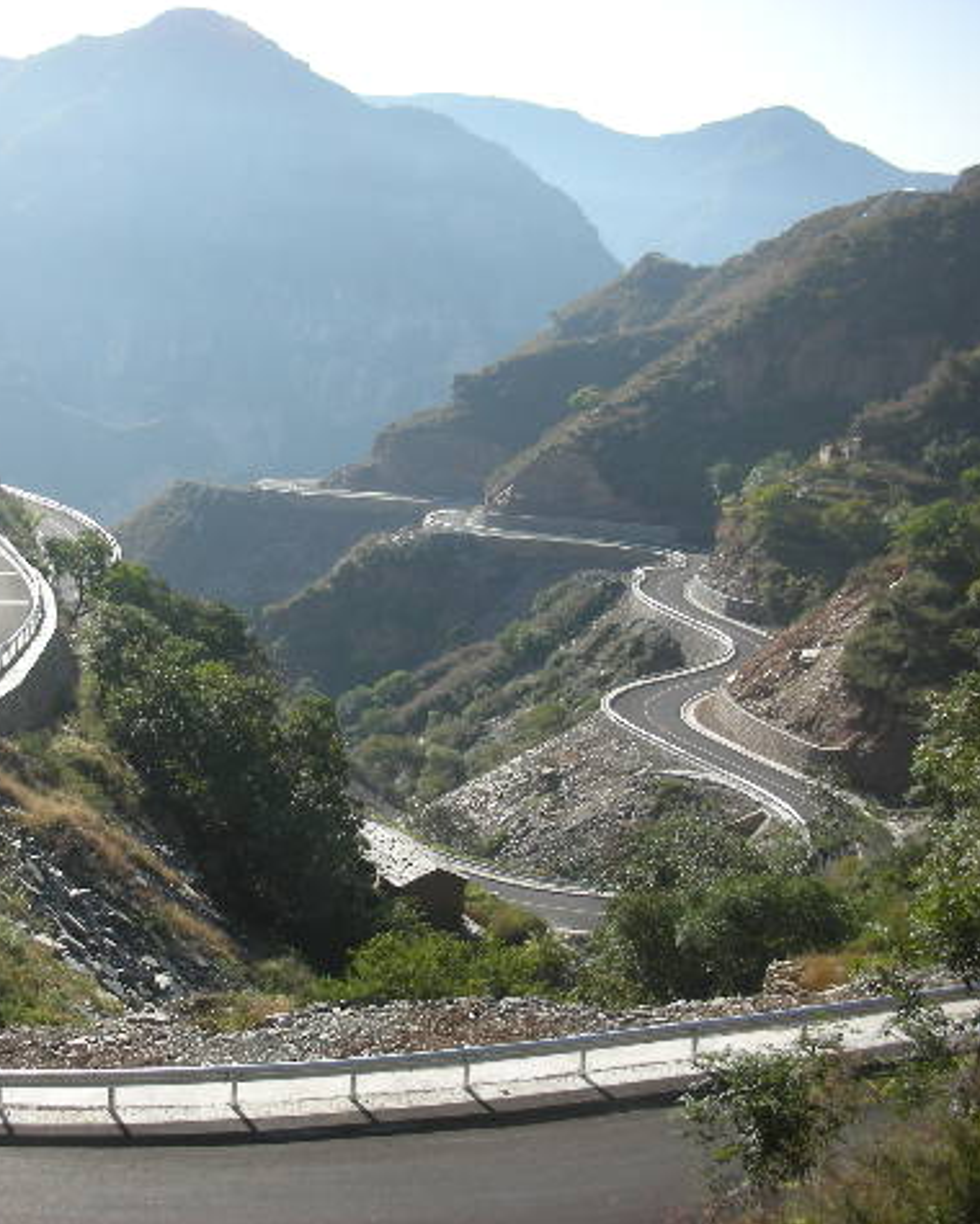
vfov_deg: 40.3
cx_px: 248
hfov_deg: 32.2
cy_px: 608
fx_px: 1668
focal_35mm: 46
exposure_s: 1/396
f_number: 3
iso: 50
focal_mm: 5.8
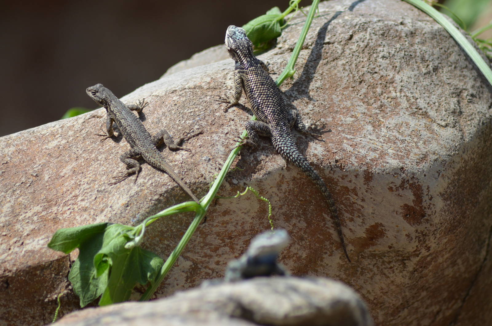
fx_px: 3785
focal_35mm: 278
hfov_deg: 7.4
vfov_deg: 4.9
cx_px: 246
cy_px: 163
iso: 400
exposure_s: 1/1600
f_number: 5
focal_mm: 185
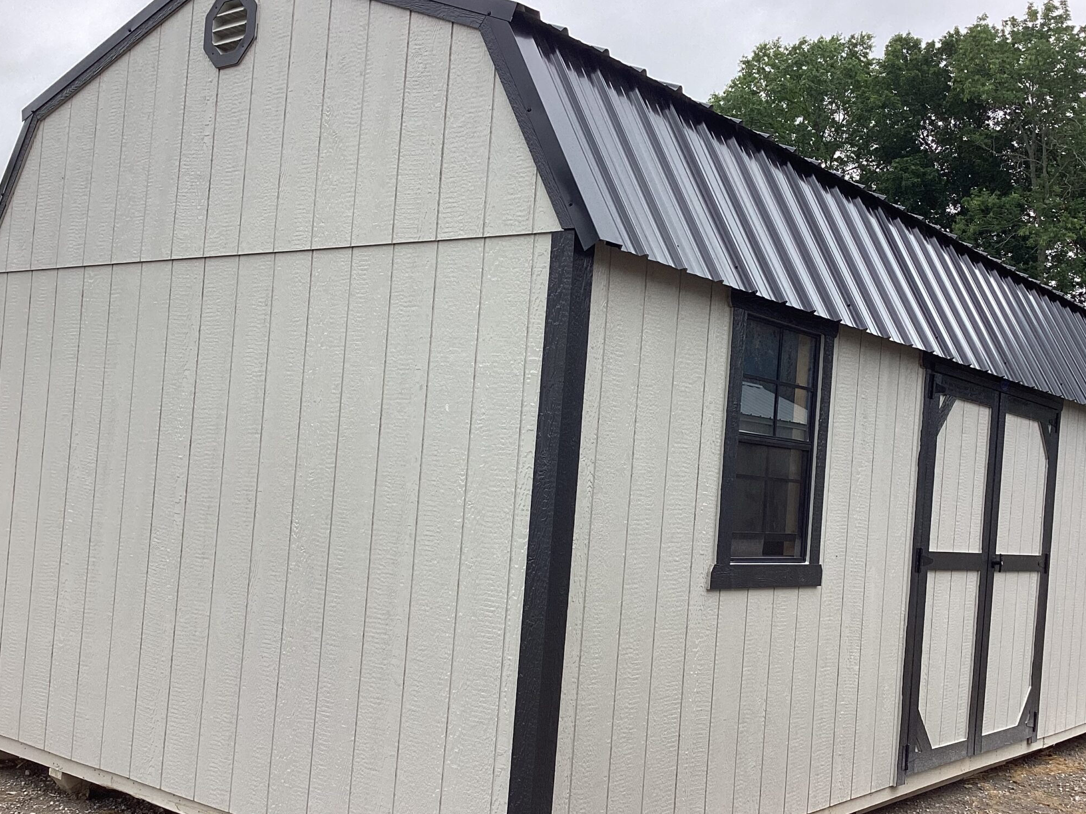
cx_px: 567
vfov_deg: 35.9
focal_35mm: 40
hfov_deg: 46.8
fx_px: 1255
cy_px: 436
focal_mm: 3.3
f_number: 2.4
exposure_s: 1/233
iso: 25
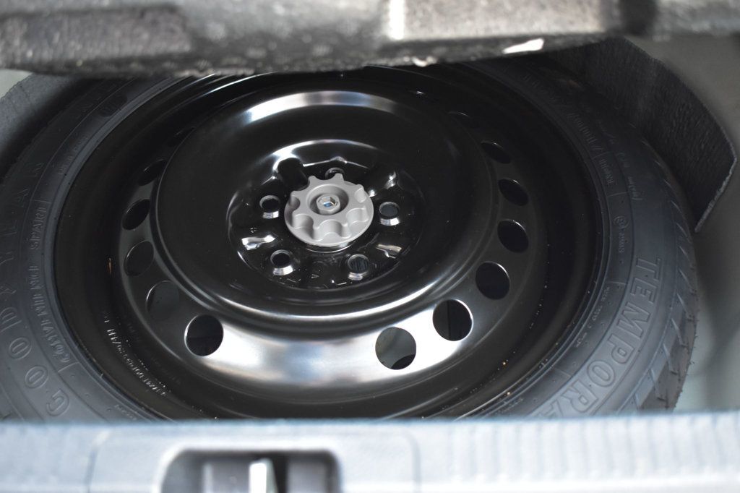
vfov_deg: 29.8
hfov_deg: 43.6
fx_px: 925
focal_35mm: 45
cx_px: 370
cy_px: 246
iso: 1600
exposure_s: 1/6
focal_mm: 30
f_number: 4.2
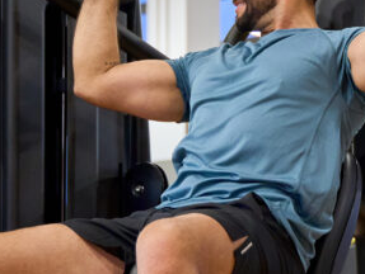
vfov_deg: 9.2
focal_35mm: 161
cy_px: 135
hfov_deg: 12.1
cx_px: 402
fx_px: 1700
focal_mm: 47
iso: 1600
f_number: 2.8
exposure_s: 1/160
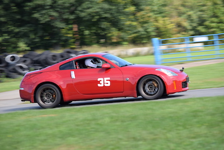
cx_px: 112
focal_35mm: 248
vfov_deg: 5.6
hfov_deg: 8.3
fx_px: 1540
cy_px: 75
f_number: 6.3
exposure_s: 1/250
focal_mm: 165
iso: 160
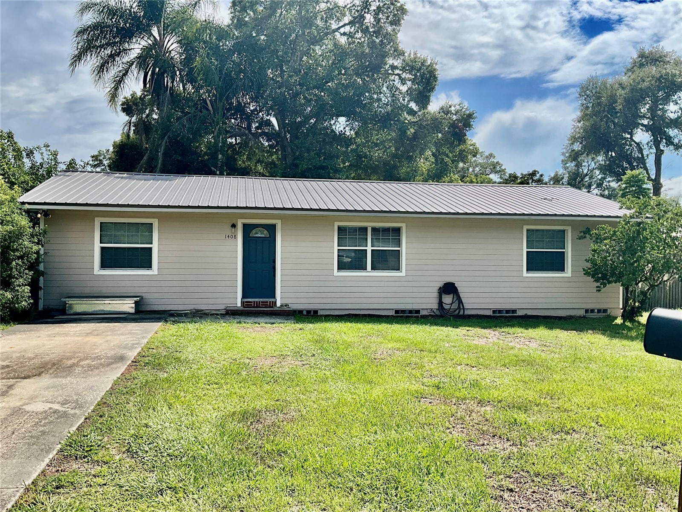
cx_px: 341
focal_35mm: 29
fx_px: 571
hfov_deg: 61.7
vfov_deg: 48.2
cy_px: 256
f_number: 1.8
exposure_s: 1/2141
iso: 25
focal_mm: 3
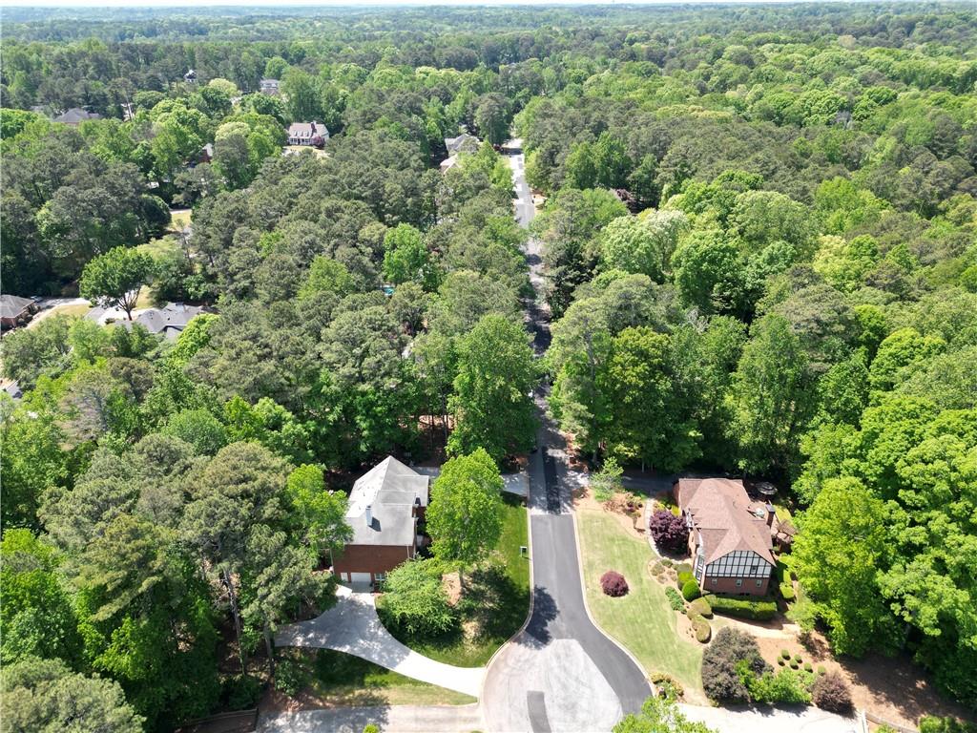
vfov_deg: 56.8
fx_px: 677
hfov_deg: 71.6
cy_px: 366
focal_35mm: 24
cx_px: 488
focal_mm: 6.72
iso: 110
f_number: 1.7
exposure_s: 1/1000
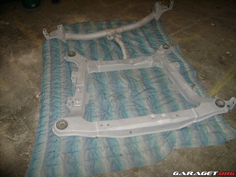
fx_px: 239
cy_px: 88
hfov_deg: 52.6
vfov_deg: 40.7
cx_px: 118
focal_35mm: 35
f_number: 2.8
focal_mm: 5.95
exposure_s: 1/30
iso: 142
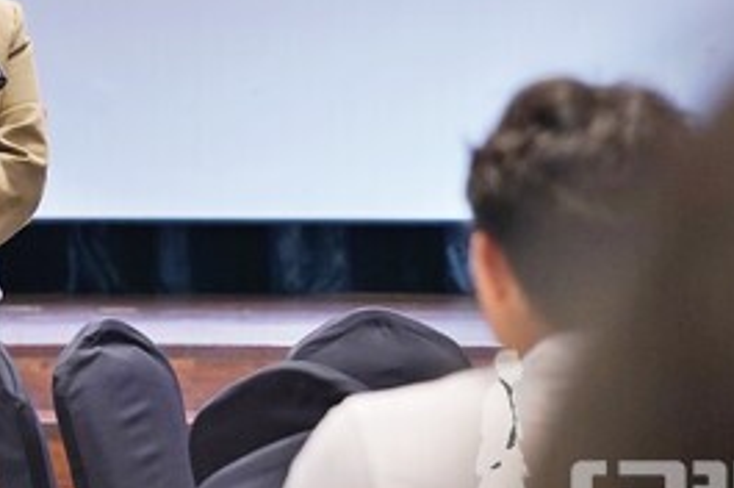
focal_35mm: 238
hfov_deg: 8.7
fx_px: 4847
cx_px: 269
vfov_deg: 5.8
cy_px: 78
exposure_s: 1/100
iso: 1250
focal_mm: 70
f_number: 2.8
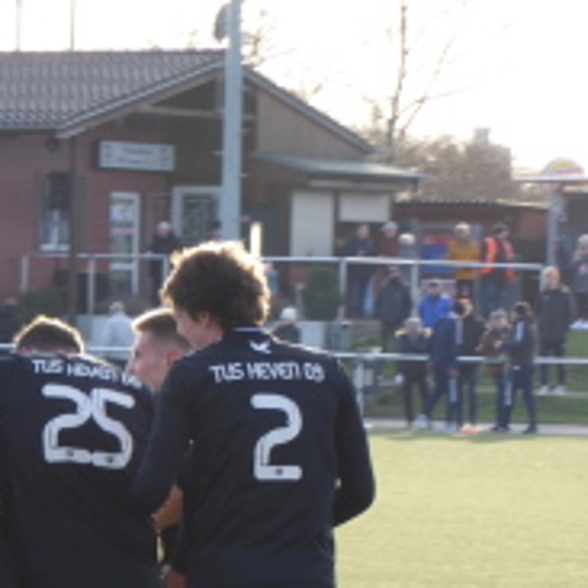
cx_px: 74
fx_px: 5189
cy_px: 485
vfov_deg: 6.5
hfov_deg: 6.5
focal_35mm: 270
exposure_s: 1/60
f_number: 5.2
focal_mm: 22.3
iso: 100
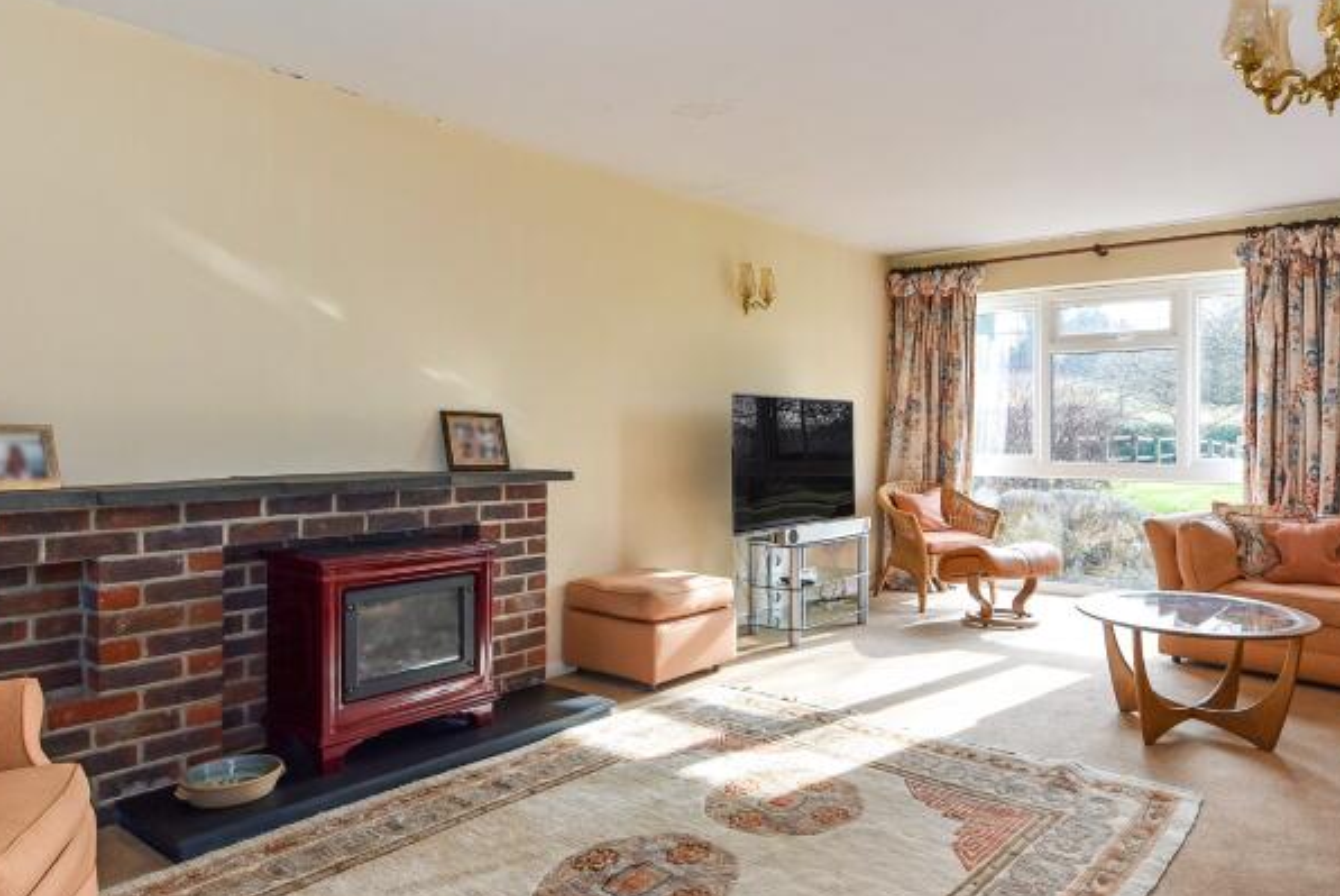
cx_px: 761
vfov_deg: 53.2
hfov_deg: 73.3
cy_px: 454
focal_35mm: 24
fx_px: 894
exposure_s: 1/100
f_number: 7.1
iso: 400
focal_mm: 14
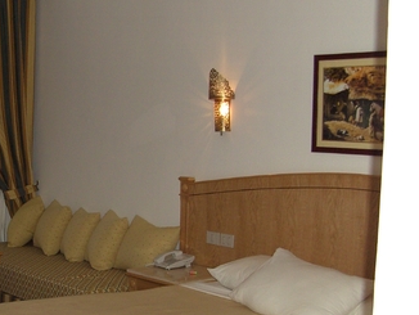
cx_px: 59
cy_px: 220
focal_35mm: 68
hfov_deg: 27.7
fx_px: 824
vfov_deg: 21.5
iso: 100
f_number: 2.8
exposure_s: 1/50
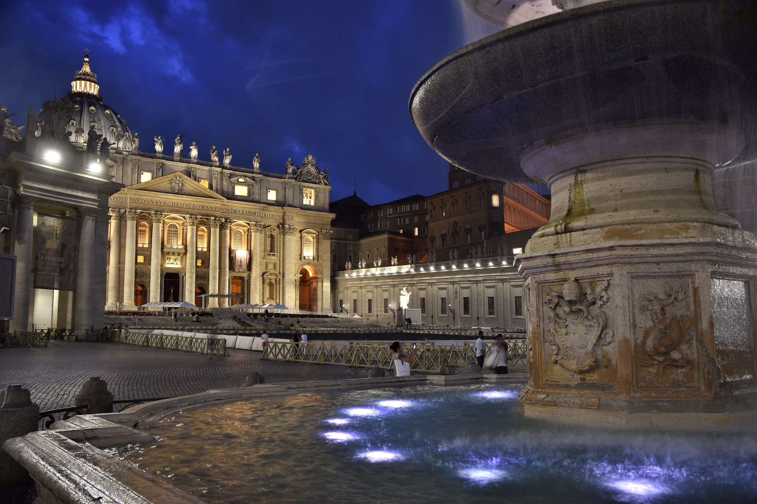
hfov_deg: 57.2
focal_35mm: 33
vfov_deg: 40.0
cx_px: 378
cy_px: 252
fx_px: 694
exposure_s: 1/2
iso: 100
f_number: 3.2
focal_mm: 22
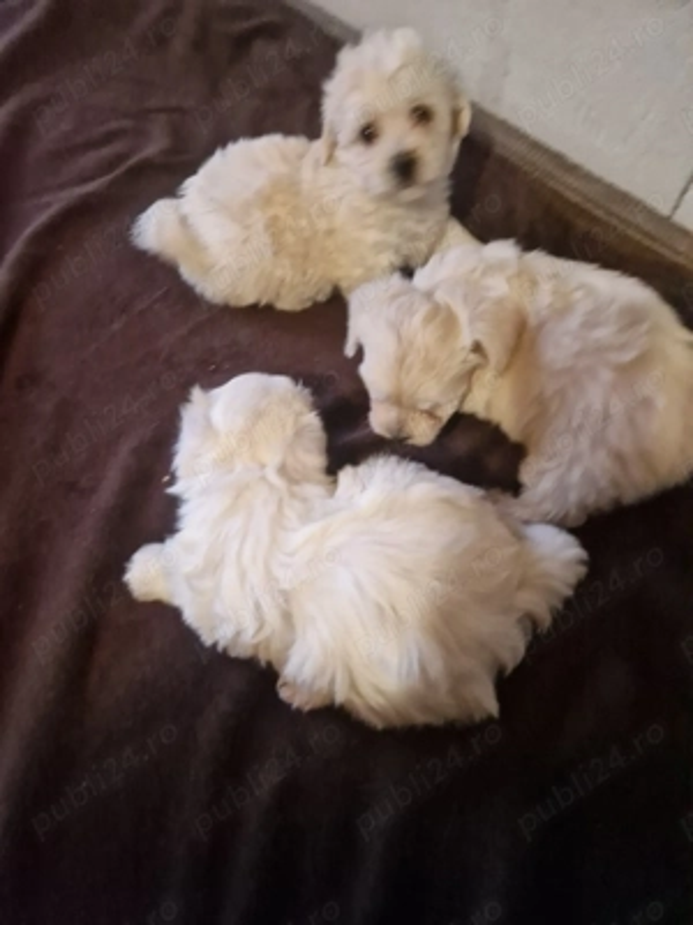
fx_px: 614
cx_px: 346
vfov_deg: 73.9
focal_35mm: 23
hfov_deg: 58.9
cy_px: 462
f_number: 1.8
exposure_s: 1/50
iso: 640
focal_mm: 5.4
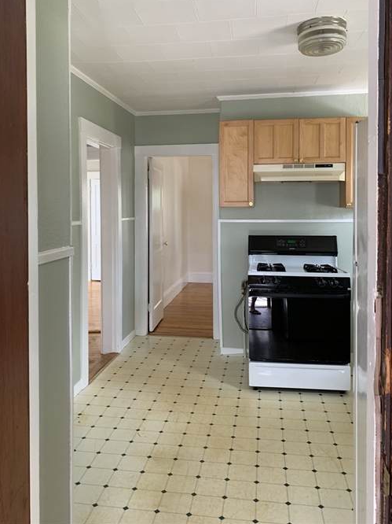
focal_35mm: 30
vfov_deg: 59.7
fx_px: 453
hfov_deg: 46.8
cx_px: 186
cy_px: 223
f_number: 1.8
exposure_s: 1/60
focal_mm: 4.25
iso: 125
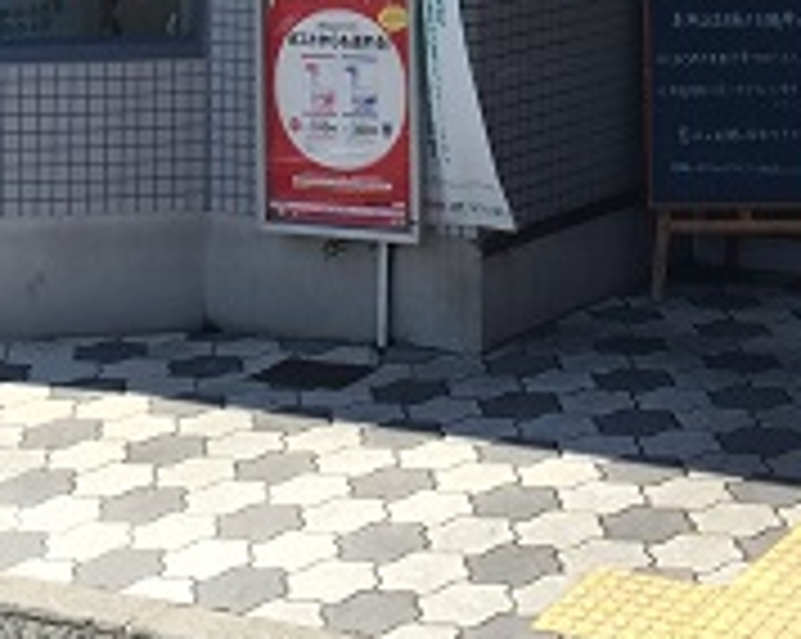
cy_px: -400
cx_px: 520
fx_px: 2463
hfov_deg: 18.4
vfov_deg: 13.6
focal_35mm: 104
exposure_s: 1/1276
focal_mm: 4.15
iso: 32
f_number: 2.2
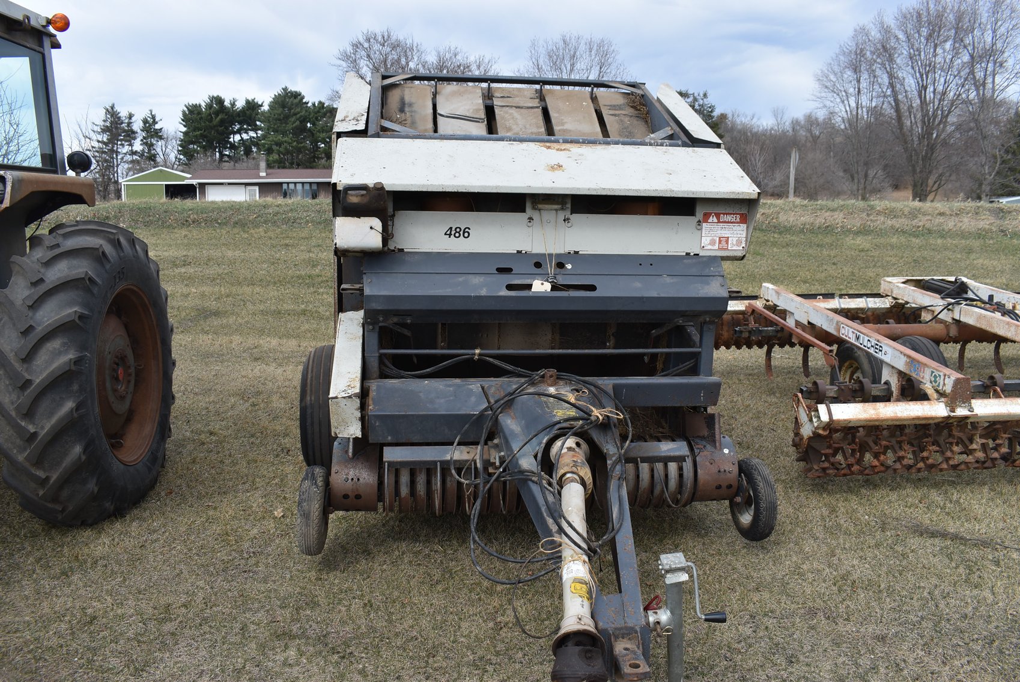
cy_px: 341
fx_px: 851
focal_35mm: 30
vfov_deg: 43.7
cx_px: 510
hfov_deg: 61.9
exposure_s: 1/250
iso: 140
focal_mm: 20
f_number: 8
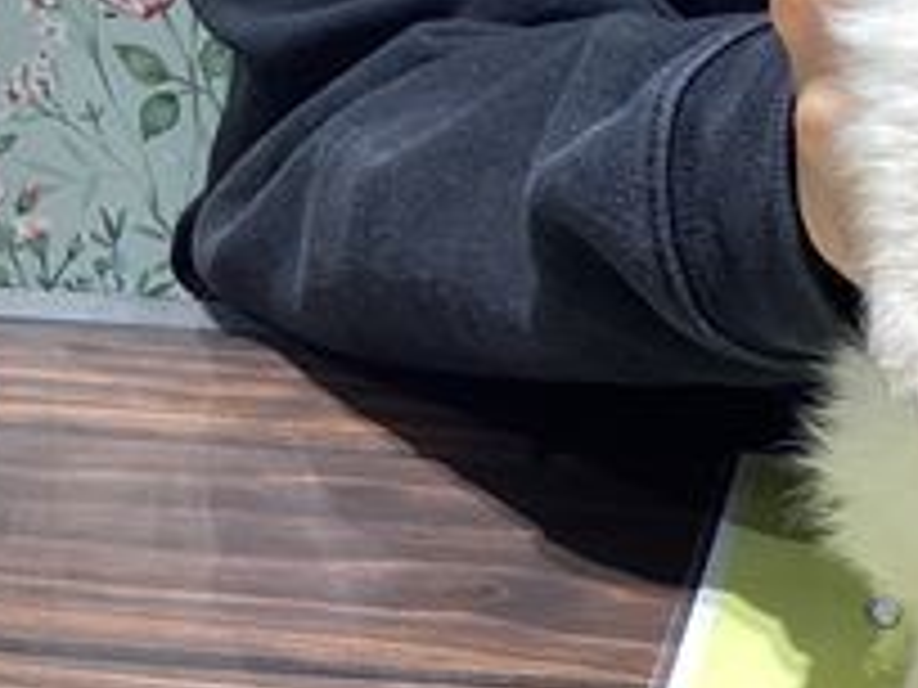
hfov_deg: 20.9
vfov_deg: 16.2
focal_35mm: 91
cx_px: 886
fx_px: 2413
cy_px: 171
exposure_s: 1/60
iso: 80
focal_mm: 3.3
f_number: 2.4
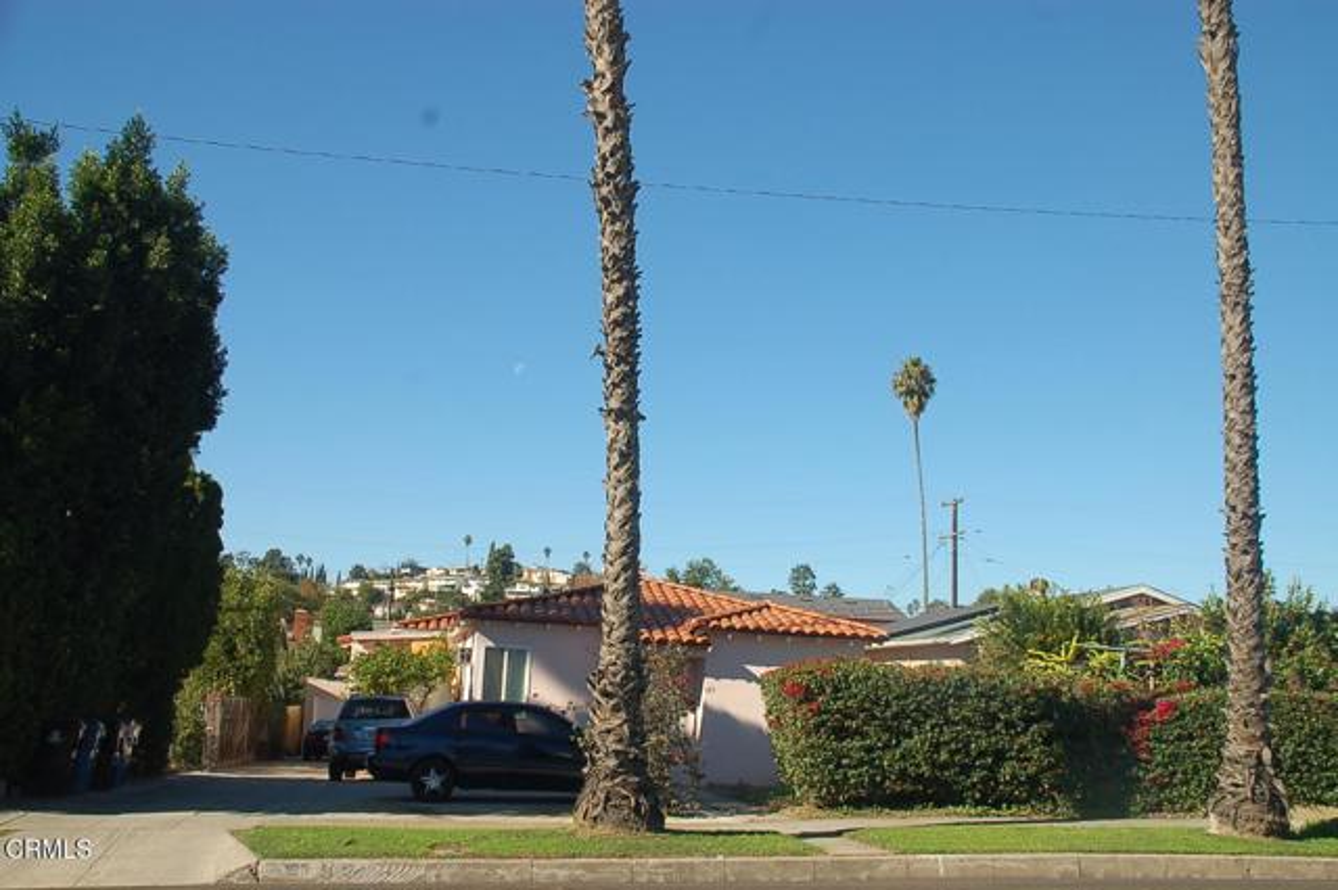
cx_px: 669
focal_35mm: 38
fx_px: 1393
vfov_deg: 35.5
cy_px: 445
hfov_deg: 51.3
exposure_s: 1/320
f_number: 10
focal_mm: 25
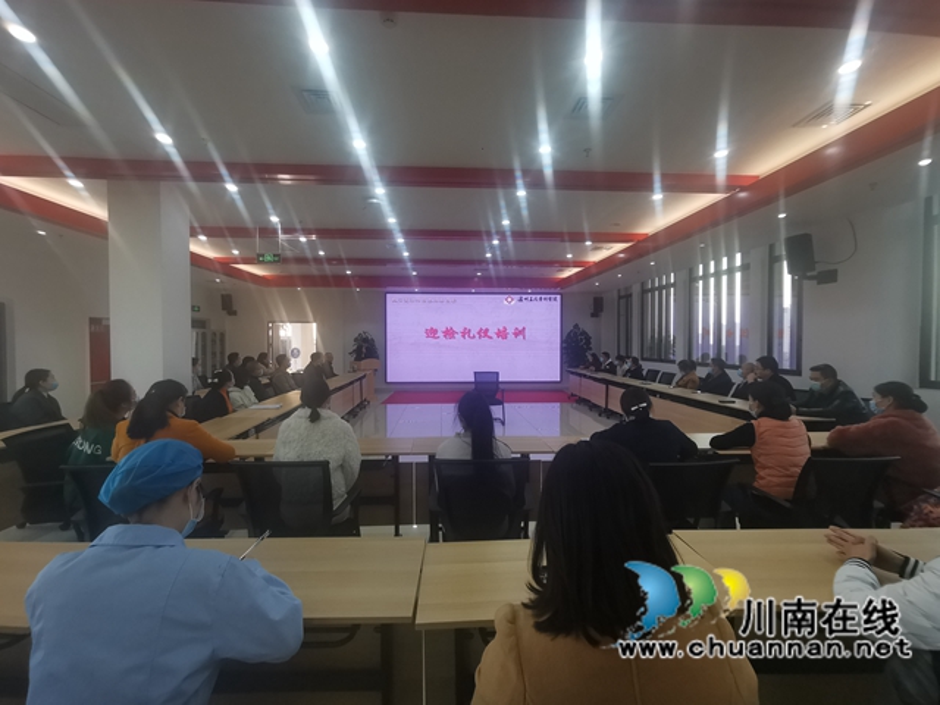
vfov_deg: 78.1
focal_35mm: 16
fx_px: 434
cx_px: 470
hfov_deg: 94.5
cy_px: 352
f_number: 2.2
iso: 50
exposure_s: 1/50
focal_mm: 2.35
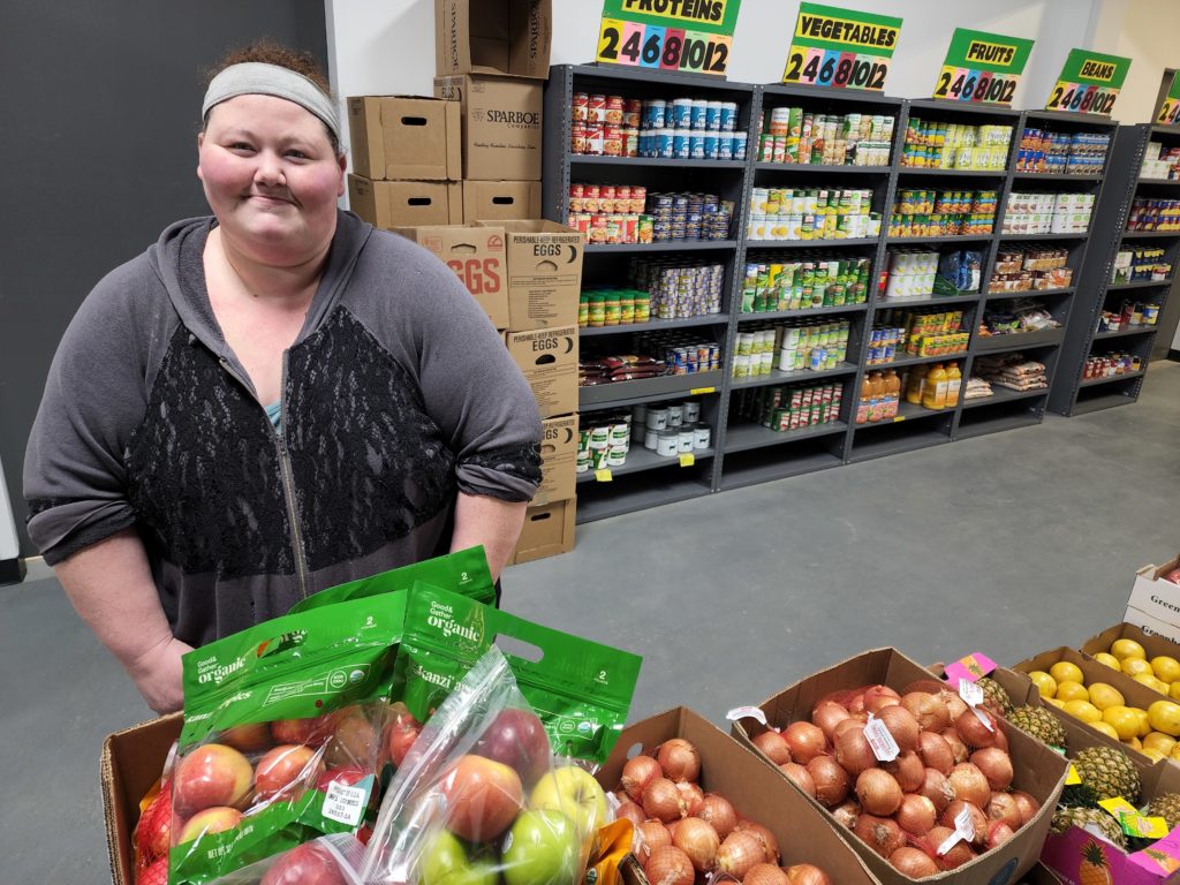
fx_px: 784
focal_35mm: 23
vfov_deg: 58.9
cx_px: 590
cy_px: 442
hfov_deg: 73.9
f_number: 1.8
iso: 250
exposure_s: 1/120
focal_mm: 6.4
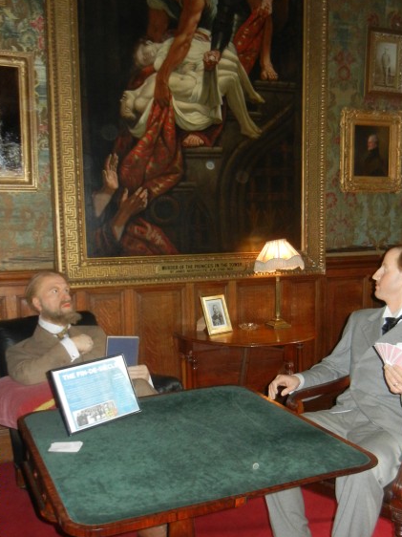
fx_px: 635
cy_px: 309
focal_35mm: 41
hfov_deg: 35.1
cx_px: 207
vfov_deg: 45.7
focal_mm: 5.4
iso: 522
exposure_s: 1/30
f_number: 3.5
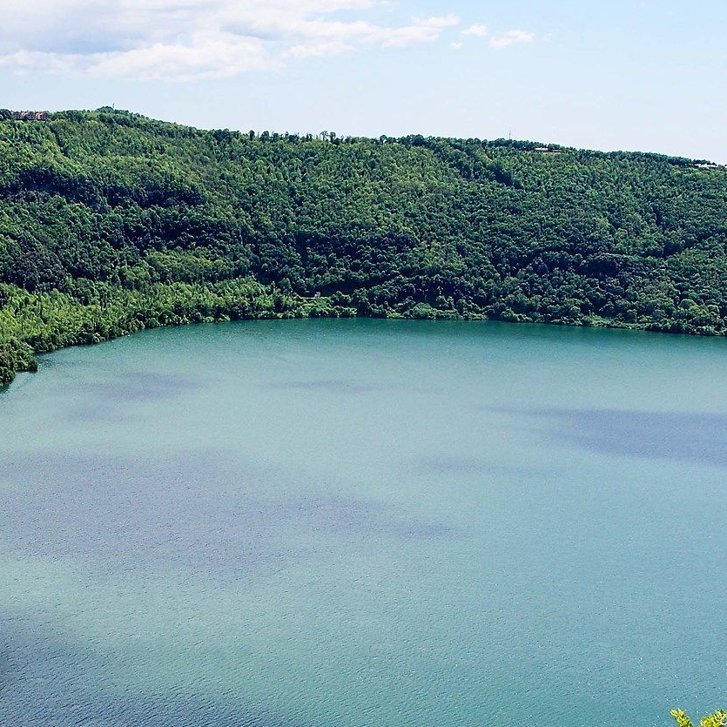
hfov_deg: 27.1
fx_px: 1478
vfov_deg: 27.5
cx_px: 155
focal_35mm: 62
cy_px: 477
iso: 100
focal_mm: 17
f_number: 5.6
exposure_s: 1/320
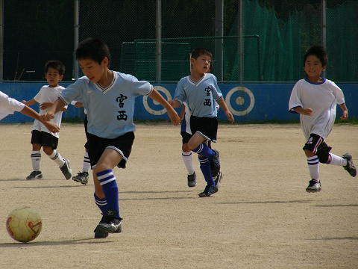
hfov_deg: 6.6
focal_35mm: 298
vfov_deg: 5.0
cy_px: 134
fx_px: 3082
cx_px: 179
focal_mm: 39.1
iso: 50
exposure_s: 1/2000
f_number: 7.3
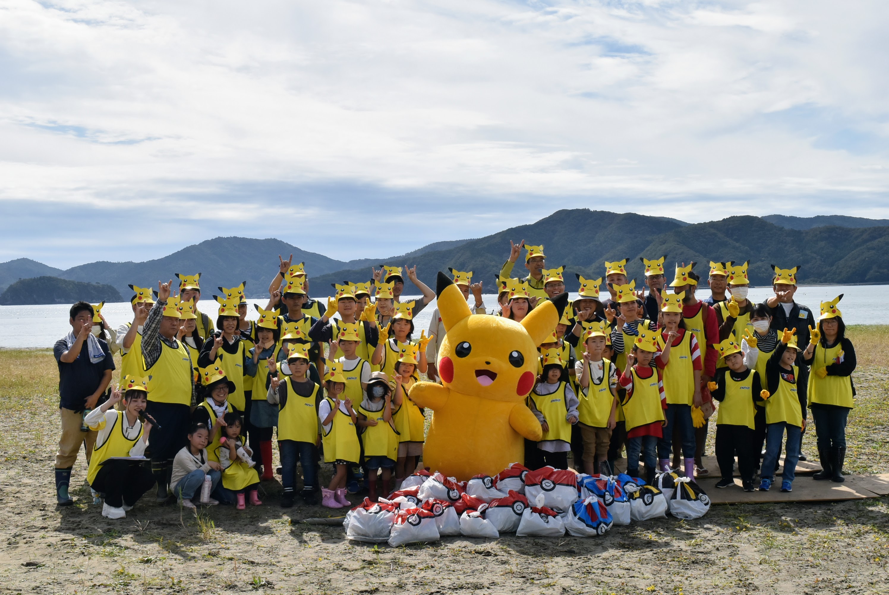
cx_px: 444
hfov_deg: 38.9
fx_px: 1260
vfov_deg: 26.5
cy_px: 298
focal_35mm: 51
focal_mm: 34
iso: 640
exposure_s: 1/800
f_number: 14
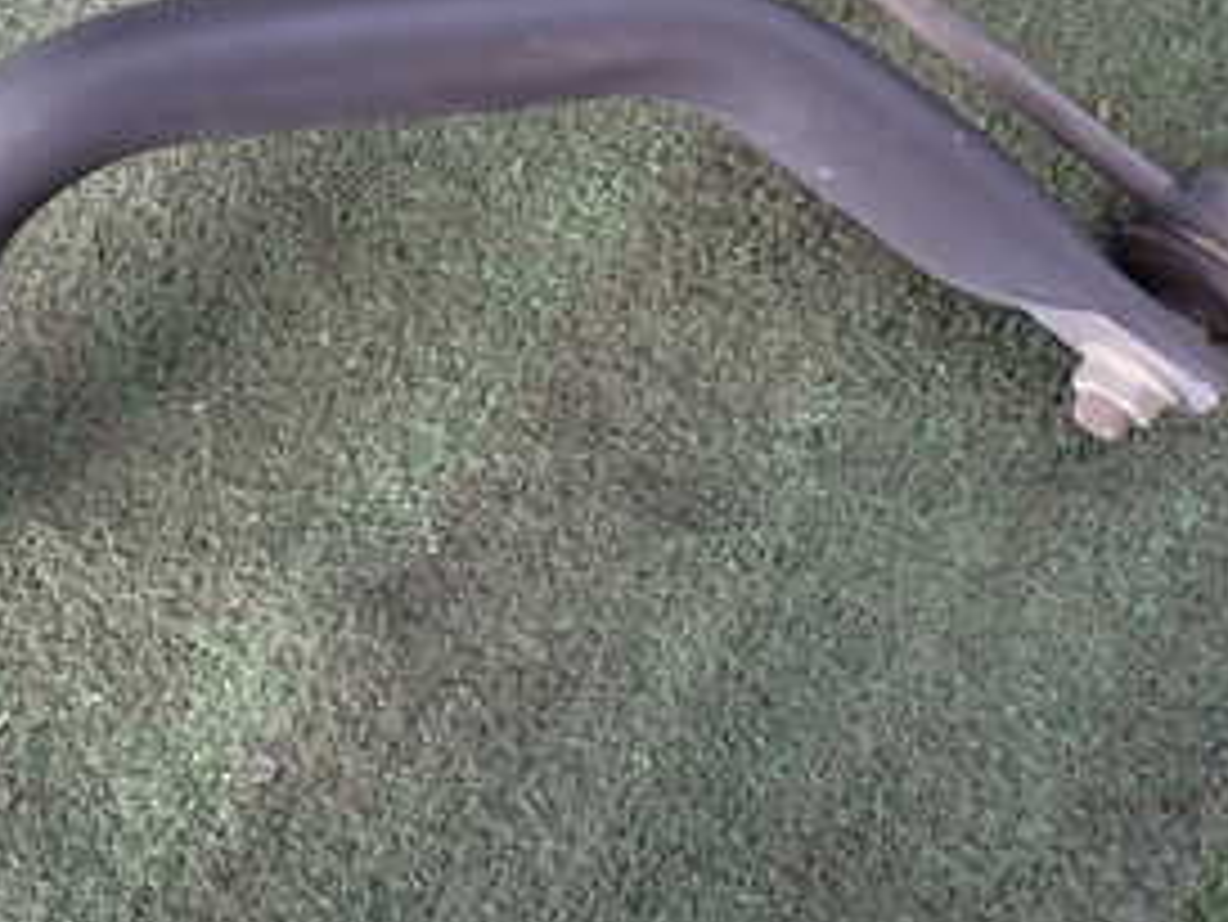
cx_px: 247
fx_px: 1952
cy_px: 207
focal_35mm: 55
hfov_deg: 33.9
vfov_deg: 26.2
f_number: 2
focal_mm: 4.5
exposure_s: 1/30
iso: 200
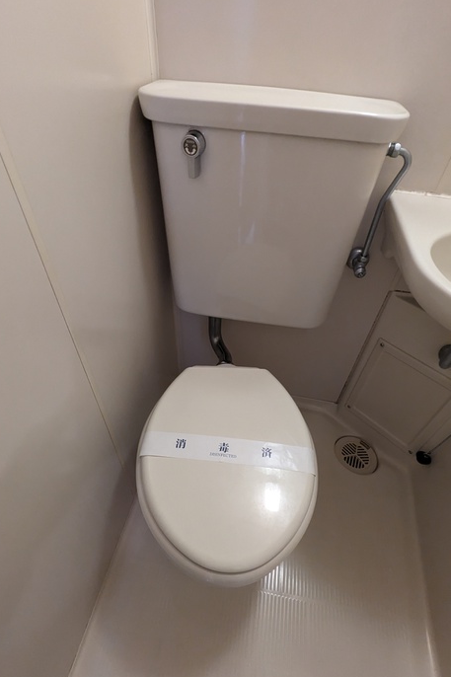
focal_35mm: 17
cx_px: 229
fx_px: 320
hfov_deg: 70.4
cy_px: 342
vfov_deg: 93.3
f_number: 2.2
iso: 670
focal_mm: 2.35
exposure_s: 1/60
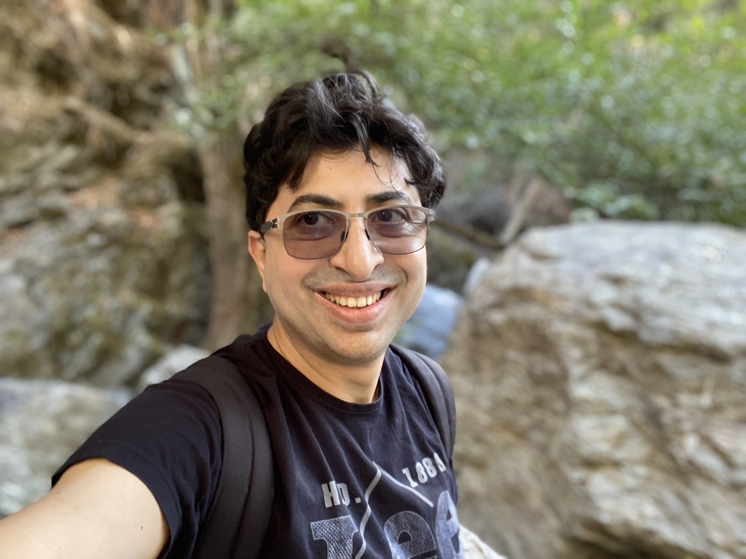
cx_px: 373
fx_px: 647
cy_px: 280
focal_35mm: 30
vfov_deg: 46.8
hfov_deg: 60.0
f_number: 2.2
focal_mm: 2.71
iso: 160
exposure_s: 1/60
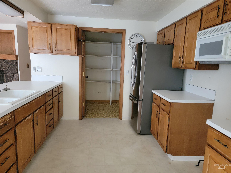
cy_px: 86
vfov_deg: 56.8
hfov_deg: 71.6
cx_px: 116
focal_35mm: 24
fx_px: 160
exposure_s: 1/40
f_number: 1.8
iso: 640
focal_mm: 6.7
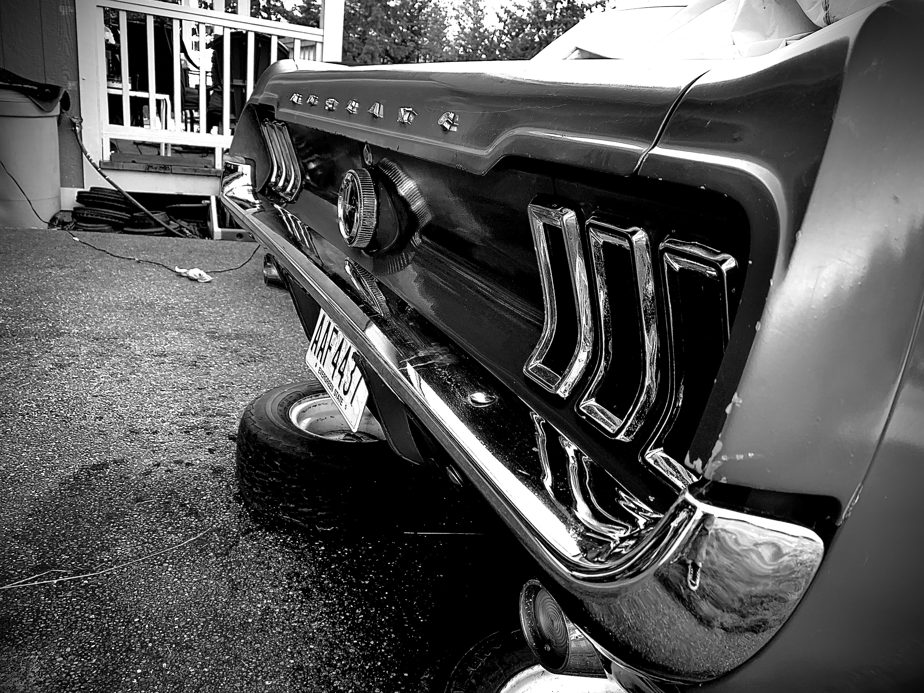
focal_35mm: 26
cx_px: 462
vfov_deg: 53.1
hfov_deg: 67.3
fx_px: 694
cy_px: 346
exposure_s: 1/97
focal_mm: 4.25
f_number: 1.8
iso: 100
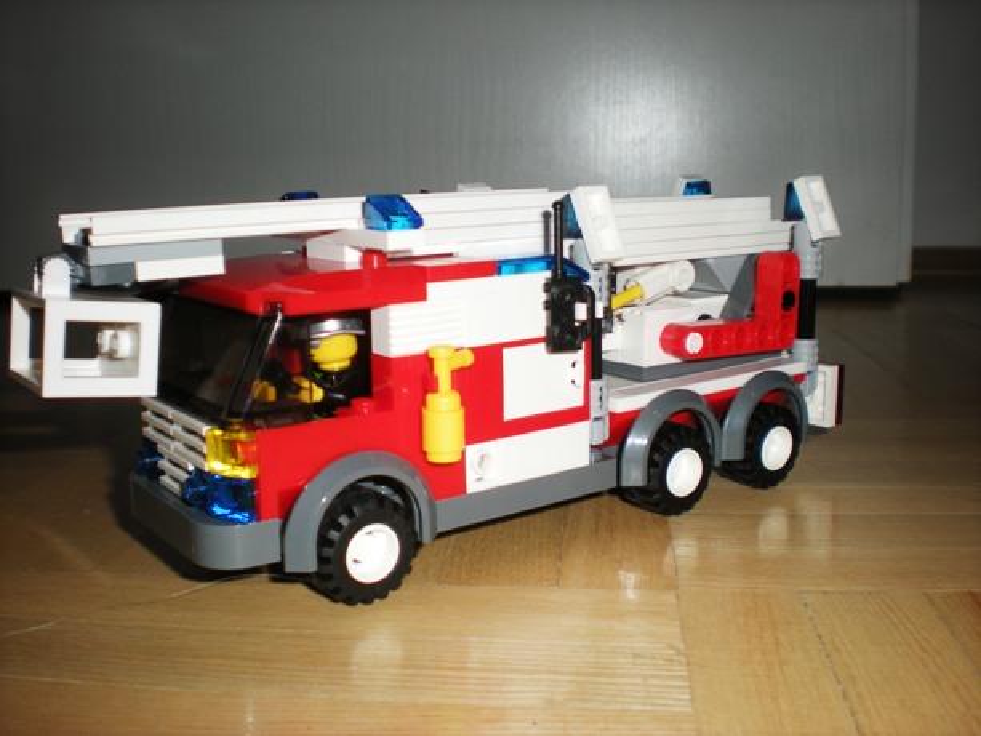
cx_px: 490
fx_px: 1077
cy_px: 368
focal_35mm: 38
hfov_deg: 49.0
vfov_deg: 37.7
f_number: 3.1
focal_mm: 6.3
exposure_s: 1/60
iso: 64
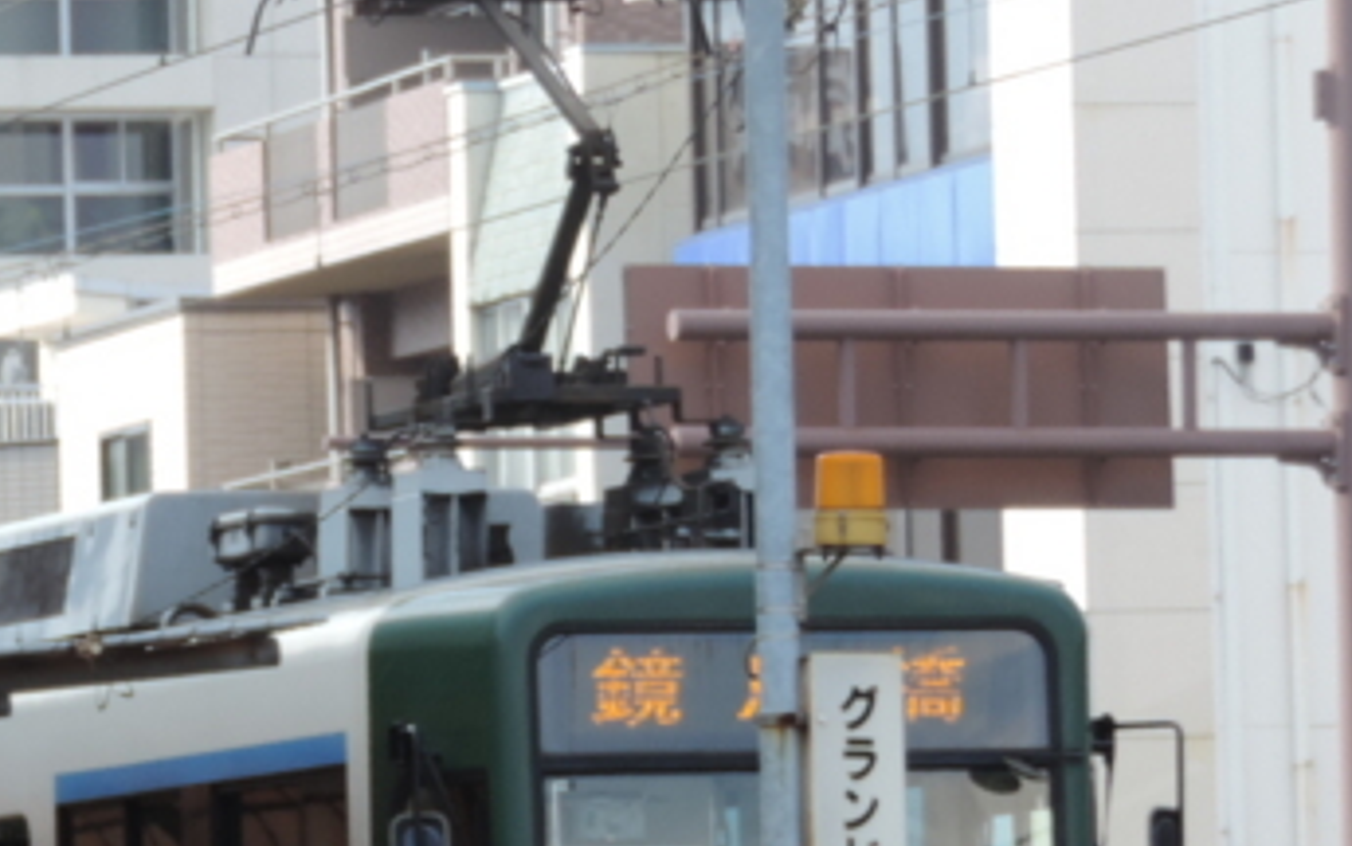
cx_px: -204
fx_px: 13124
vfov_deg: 3.7
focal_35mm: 356
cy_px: 725
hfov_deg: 5.9
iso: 80
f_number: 4.4
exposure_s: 1/160
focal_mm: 25.8
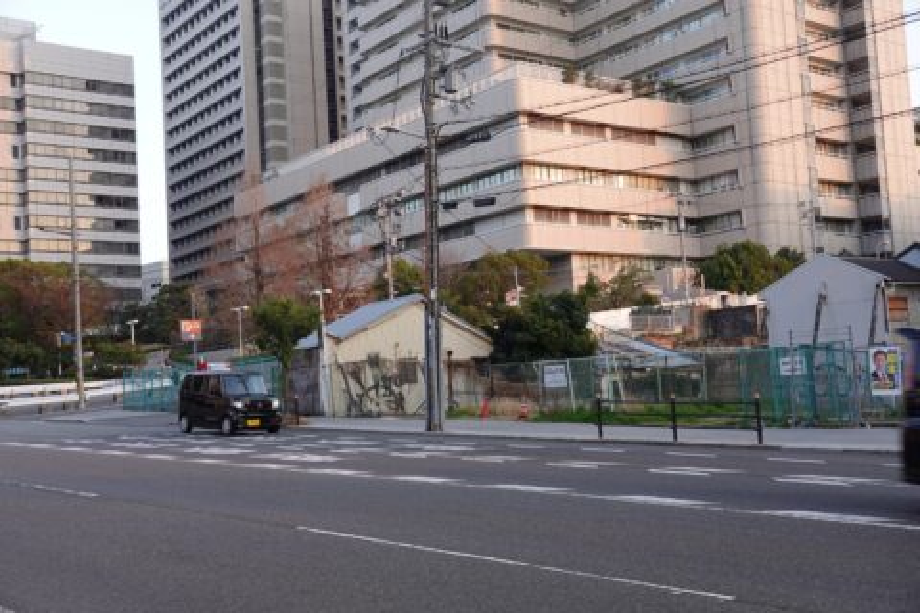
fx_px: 1022
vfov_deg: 33.4
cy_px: 306
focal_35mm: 40
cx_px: 460
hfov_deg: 48.5
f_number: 4
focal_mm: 14.7
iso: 160
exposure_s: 1/80
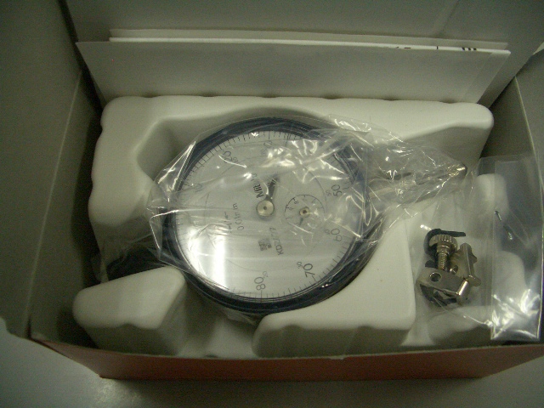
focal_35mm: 35
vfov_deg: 40.7
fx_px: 550
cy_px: 204
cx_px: 272
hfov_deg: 52.6
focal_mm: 5.8
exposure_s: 1/100
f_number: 2.6
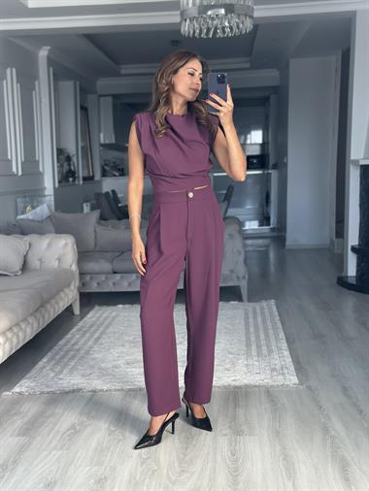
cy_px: 246
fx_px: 682
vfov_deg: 39.6
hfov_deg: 30.3
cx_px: 184
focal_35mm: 48
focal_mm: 6.86
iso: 100
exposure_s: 1/172
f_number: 1.78
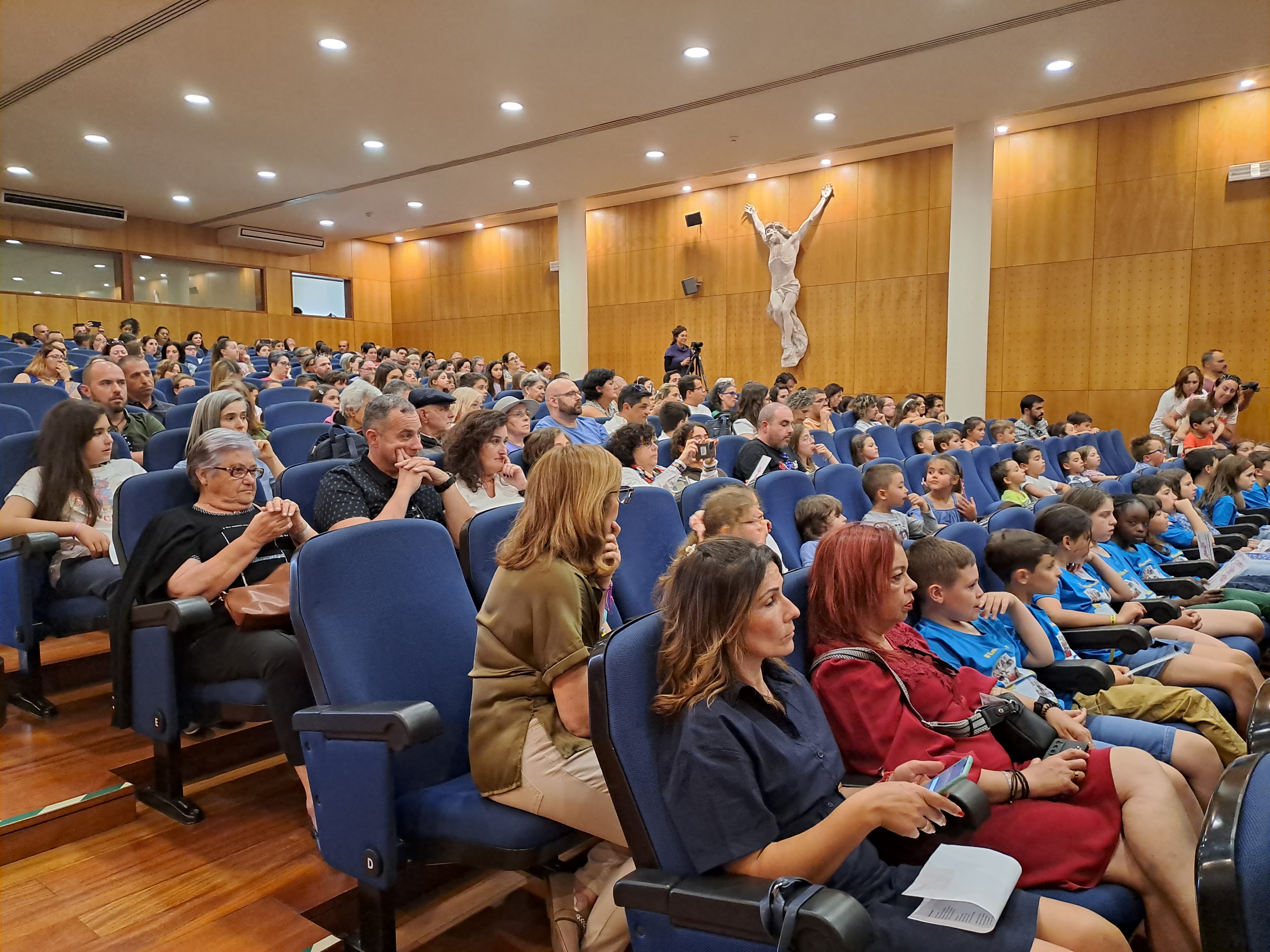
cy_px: 476
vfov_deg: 54.9
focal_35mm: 25
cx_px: 635
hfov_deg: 69.4
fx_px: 917
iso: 500
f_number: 1.8
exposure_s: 1/20
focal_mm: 4.65
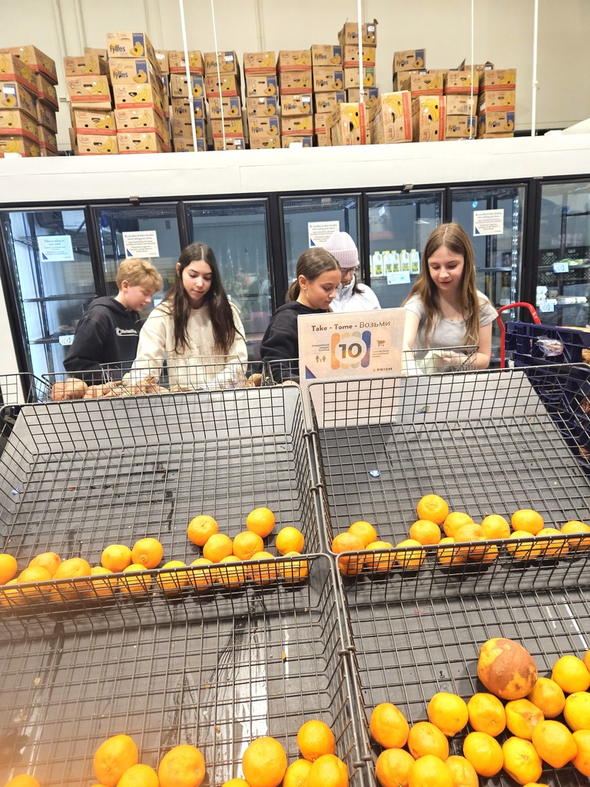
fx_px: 523
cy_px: 394
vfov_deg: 73.9
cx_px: 295
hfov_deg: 58.9
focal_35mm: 23
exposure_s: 1/170
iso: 640
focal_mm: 5.4
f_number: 1.8
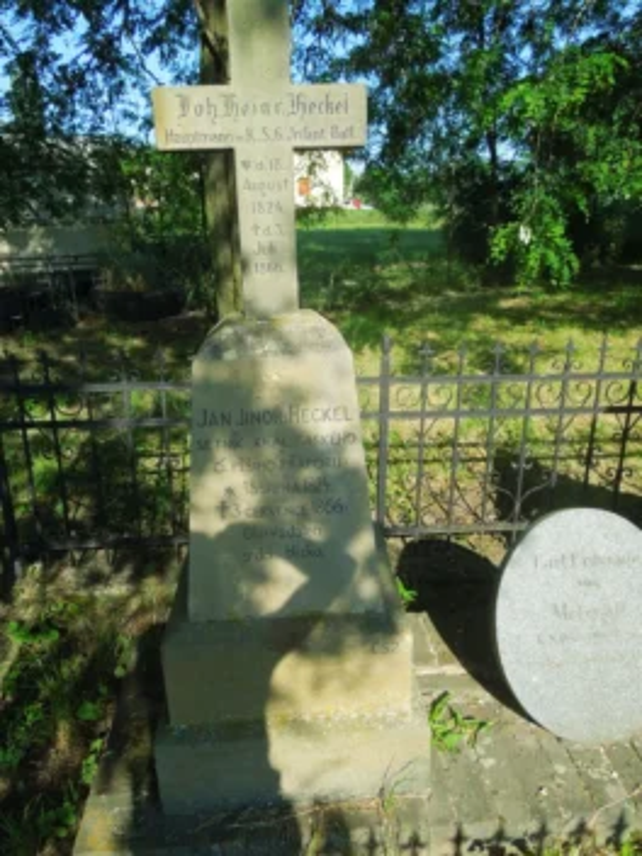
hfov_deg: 54.9
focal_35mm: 25
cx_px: 321
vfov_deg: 69.4
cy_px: 428
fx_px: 618
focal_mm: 4.5
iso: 400
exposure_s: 1/640
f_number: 6.6
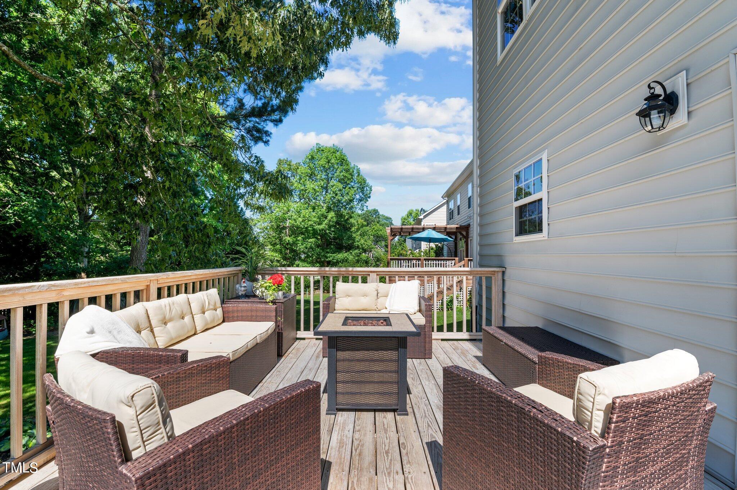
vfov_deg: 77.2
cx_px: 368
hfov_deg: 100.4
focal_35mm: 15
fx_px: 307
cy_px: 245
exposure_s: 1/320
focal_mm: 15
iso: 400
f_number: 6.3
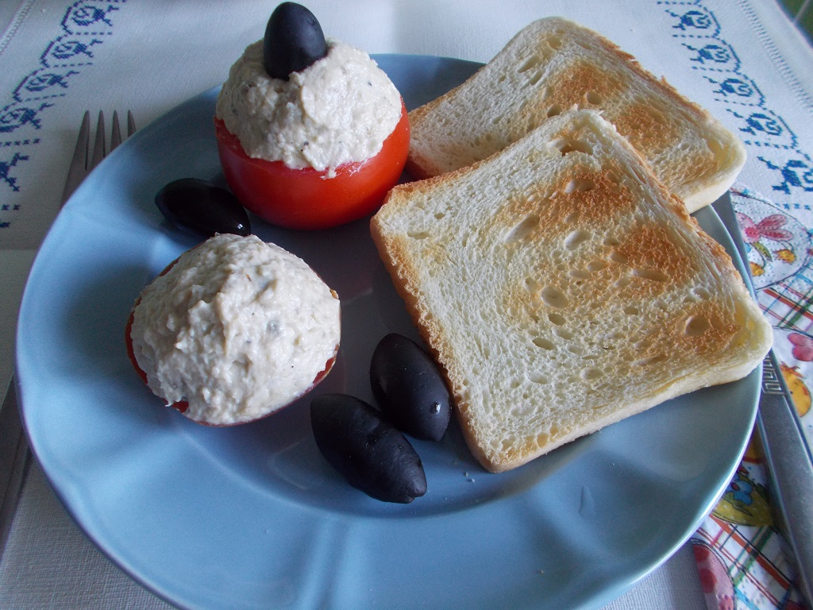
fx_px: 611
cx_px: 406
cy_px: 305
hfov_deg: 67.3
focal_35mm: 26
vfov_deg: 53.1
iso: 200
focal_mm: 4.6
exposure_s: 1/13
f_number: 3.2
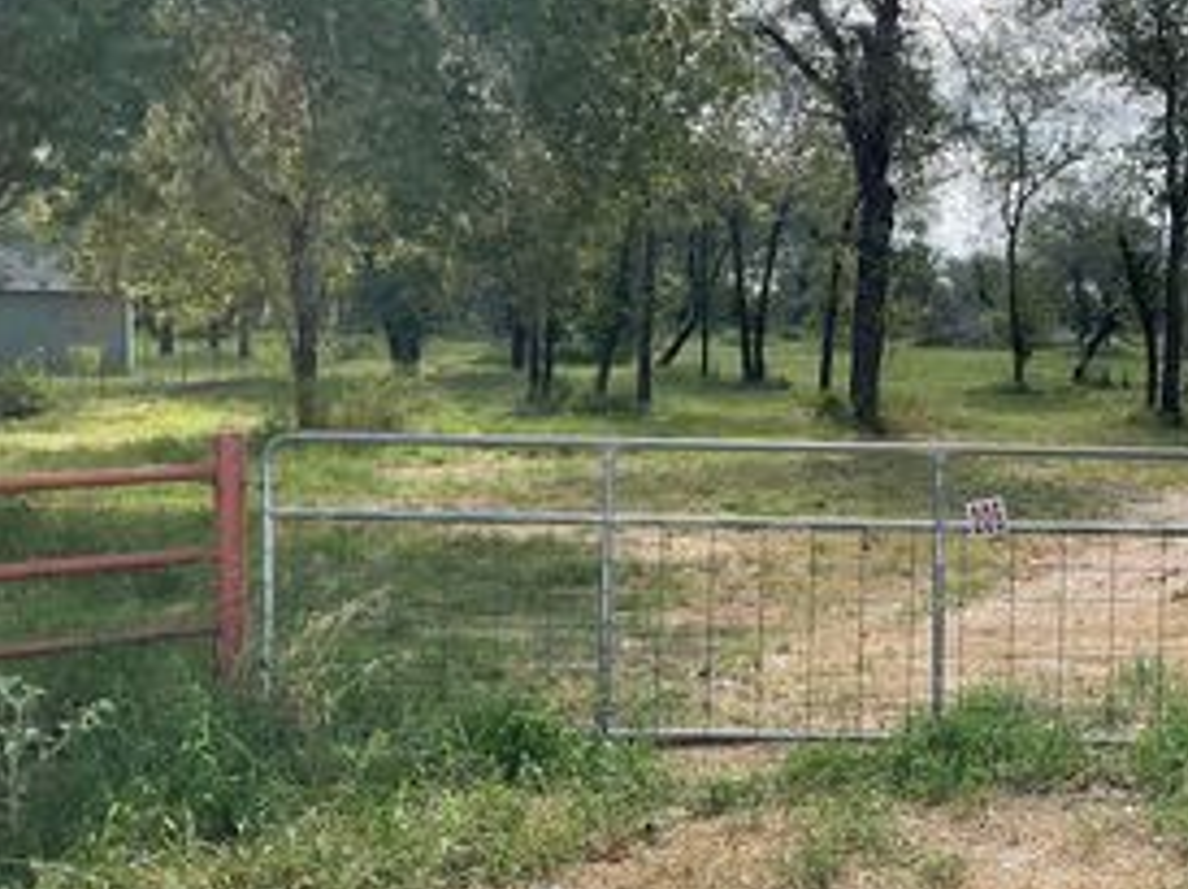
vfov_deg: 27.5
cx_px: 1041
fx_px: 1817
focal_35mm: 53
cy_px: 431
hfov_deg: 34.4
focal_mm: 3
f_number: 1.8
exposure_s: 1/1250
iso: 16
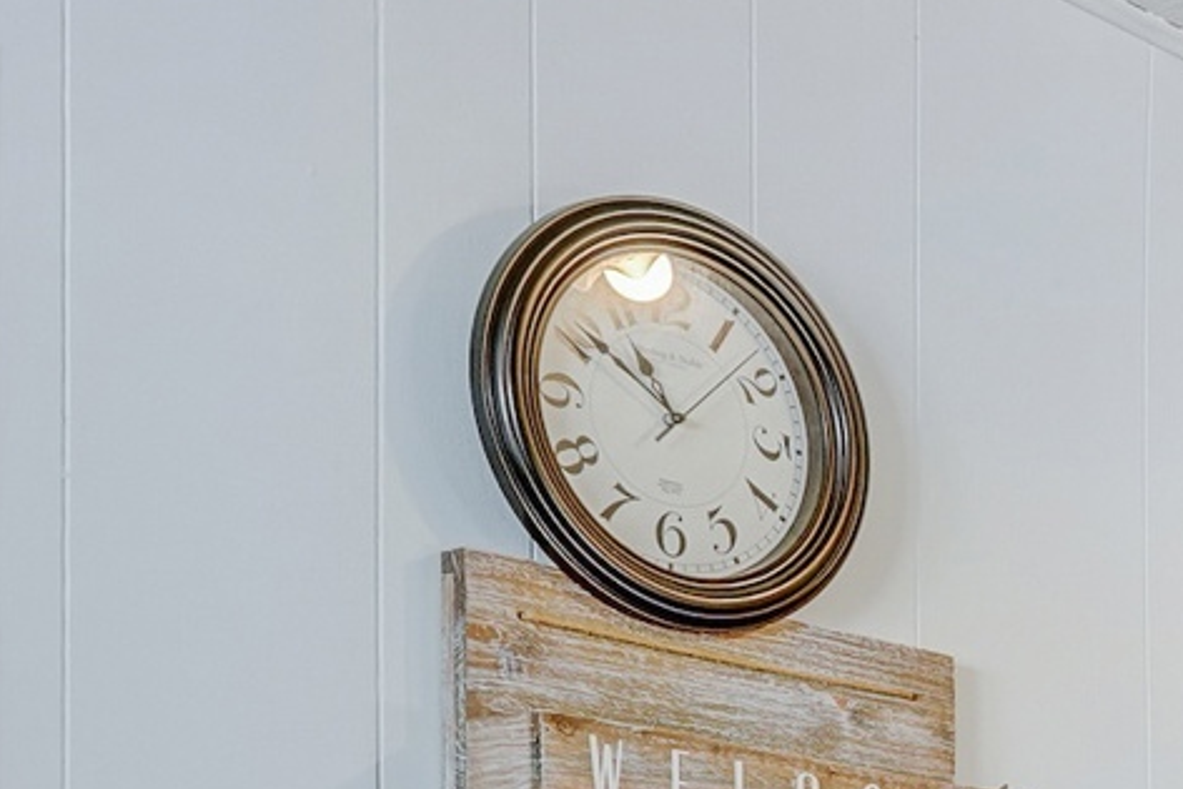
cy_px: 1329
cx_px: 2308
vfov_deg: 13.9
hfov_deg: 17.1
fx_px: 2958
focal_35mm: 90
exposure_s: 1/13
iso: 400
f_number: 8
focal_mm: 17
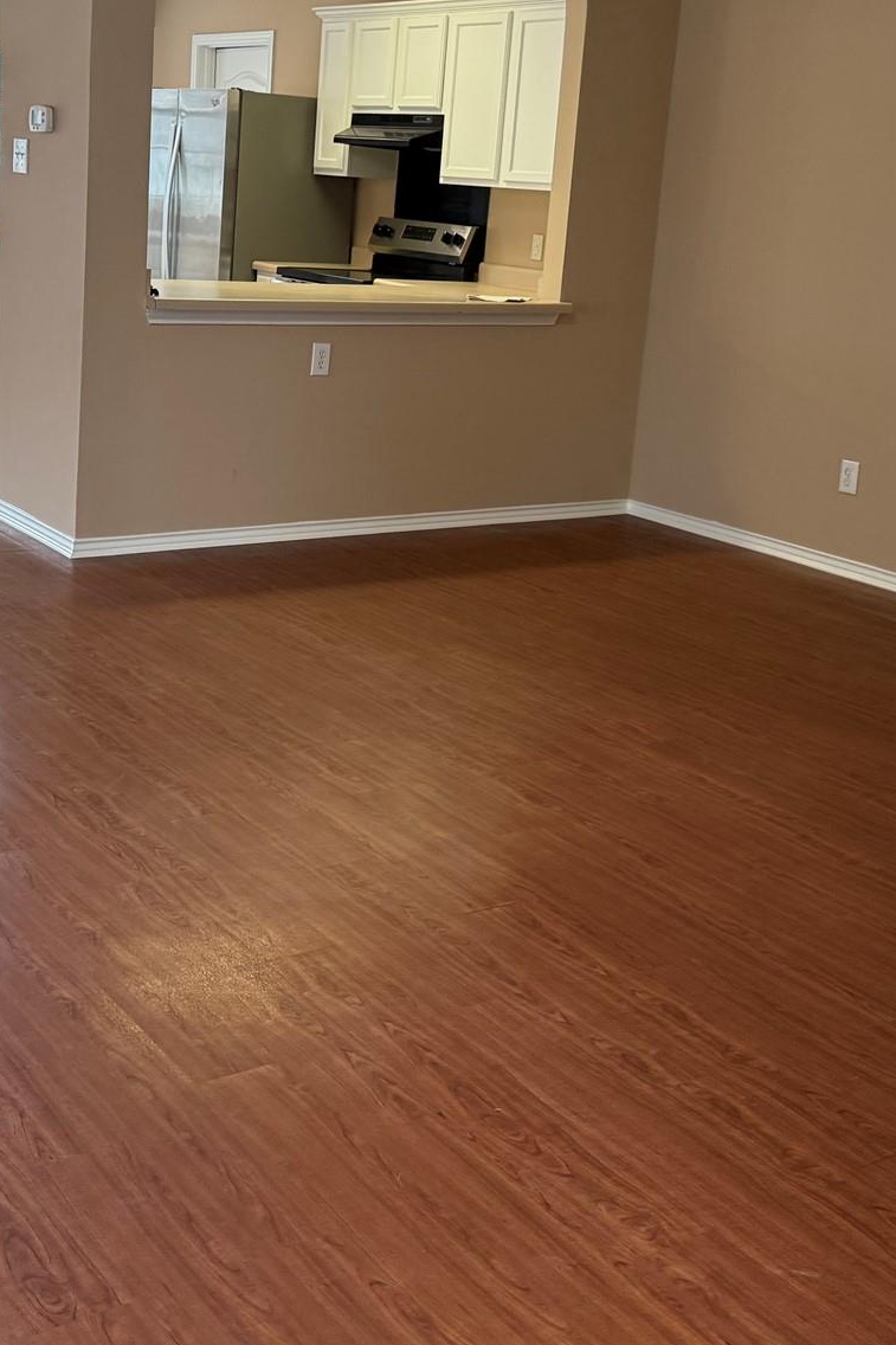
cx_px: 335
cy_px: 491
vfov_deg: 43.2
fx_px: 1680
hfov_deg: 29.7
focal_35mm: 45
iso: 250
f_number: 1.78
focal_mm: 6.76
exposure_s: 1/120
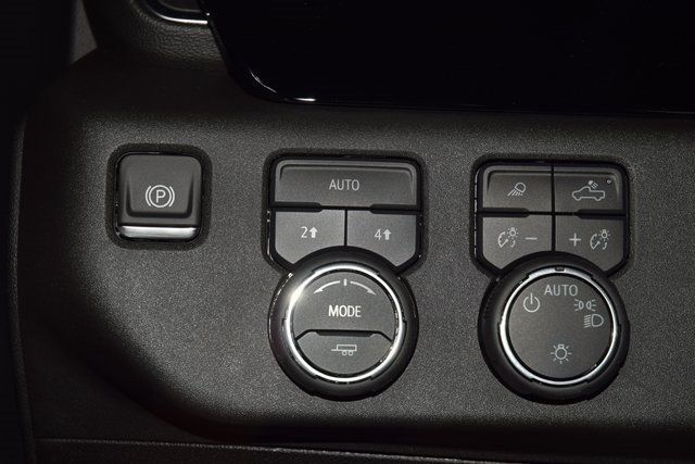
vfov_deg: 15.2
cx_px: 348
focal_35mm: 90
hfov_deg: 22.6
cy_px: 232
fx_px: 1738
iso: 100
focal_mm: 60
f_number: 8
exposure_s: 1/125
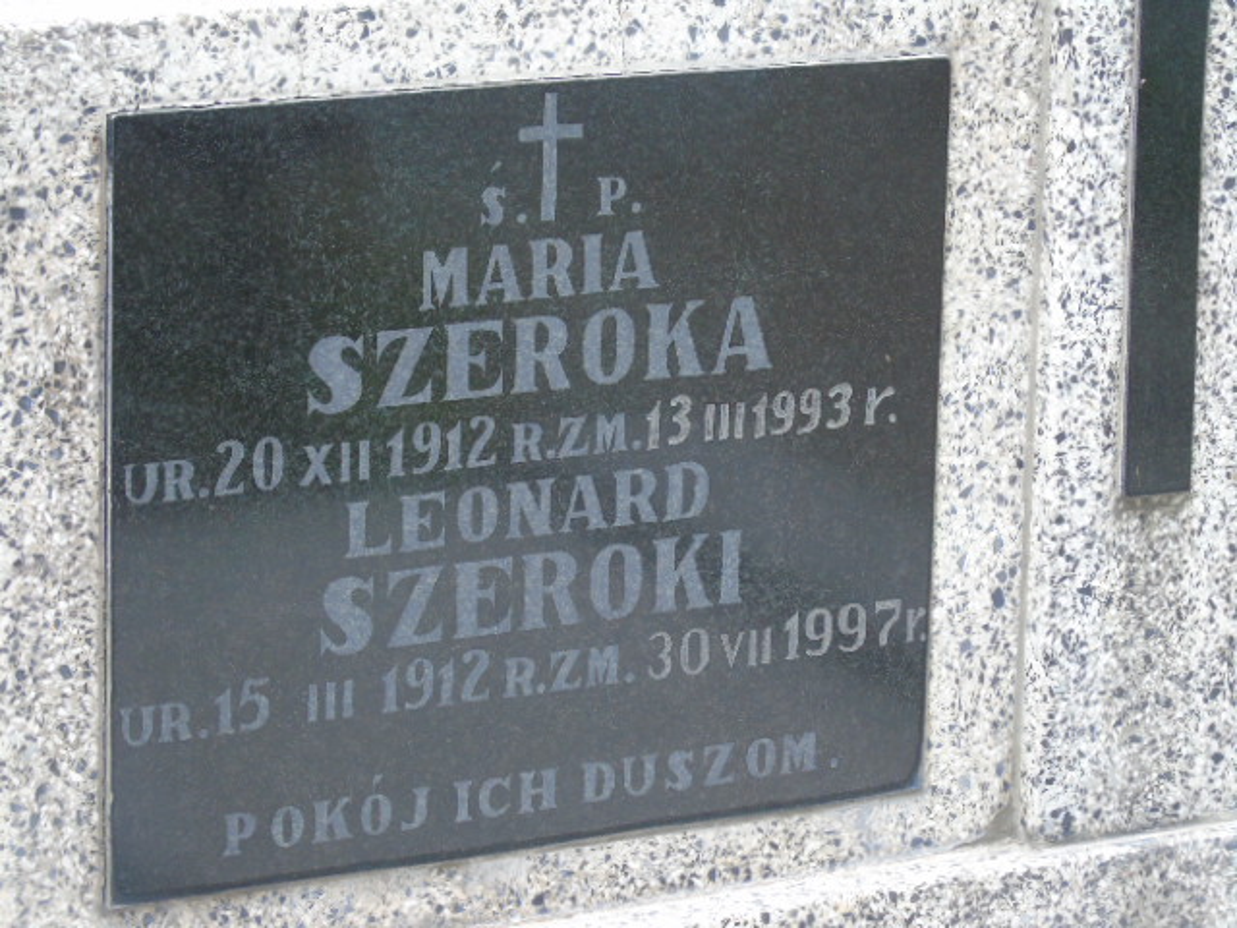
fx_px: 5074
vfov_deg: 10.4
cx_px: 618
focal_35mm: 142
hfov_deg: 13.9
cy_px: 464
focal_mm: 25
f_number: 4.7
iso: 250
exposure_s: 1/125
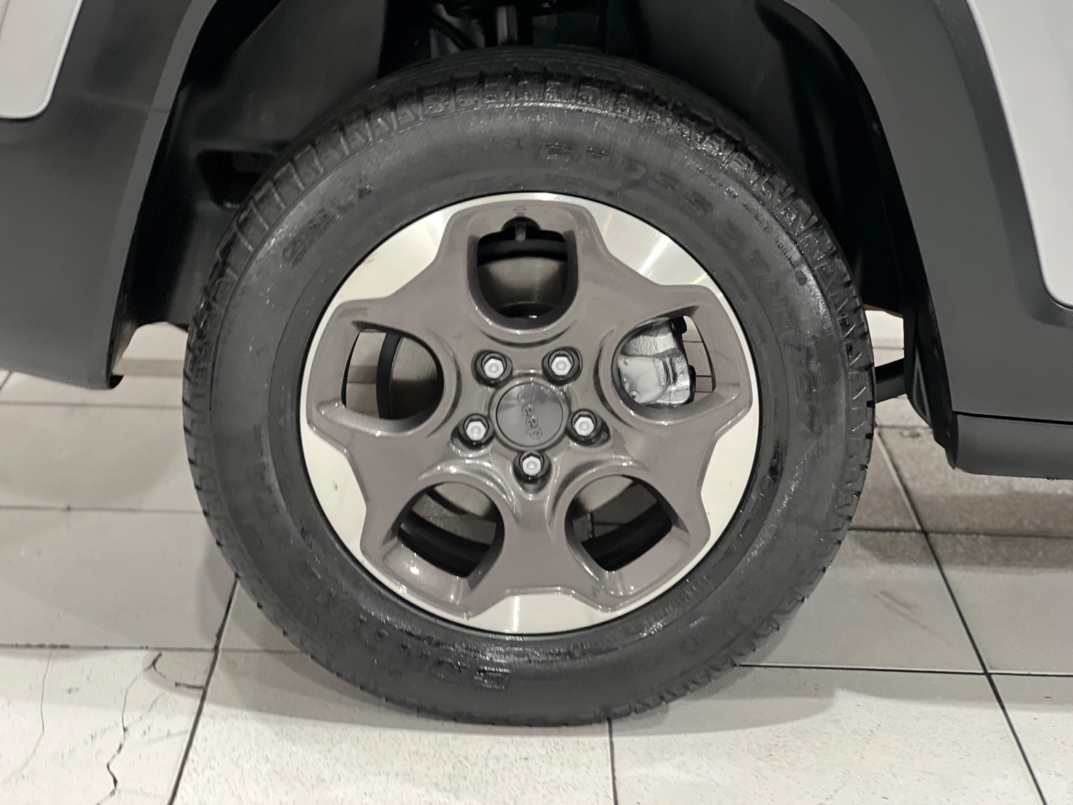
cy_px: 402
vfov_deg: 19.1
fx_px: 2387
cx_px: 536
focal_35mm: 77
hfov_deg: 25.3
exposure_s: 1/15
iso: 400
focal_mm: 9
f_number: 2.8
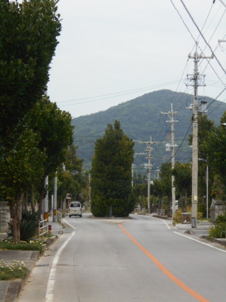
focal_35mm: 130
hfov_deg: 11.4
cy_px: 151
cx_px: 113
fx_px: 1132
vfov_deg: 15.2
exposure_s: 1/125
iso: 80
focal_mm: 23
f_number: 6.5
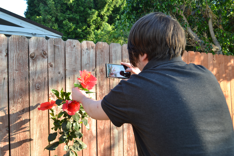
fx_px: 214
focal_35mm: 33
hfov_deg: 57.2
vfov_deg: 40.0
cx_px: 117
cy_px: 78
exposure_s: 1/30
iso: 100
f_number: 7.1
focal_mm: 22
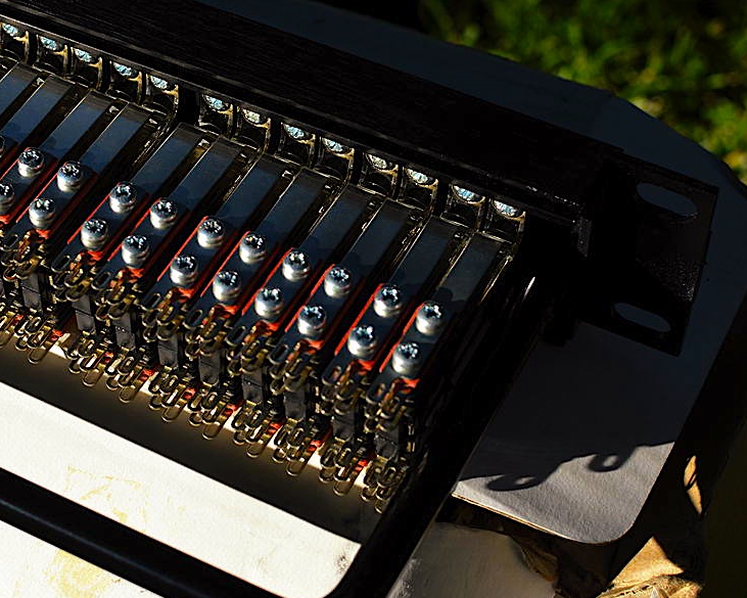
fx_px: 1786
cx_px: 153
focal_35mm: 81
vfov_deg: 19.0
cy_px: 275
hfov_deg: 23.3
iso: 100
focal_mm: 35
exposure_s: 1/200
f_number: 8
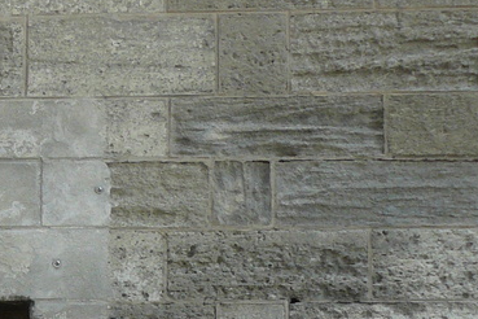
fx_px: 1726
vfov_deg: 10.4
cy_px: 397
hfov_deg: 14.7
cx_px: -233
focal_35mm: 130
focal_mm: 6
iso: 100
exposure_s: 1/125
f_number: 4
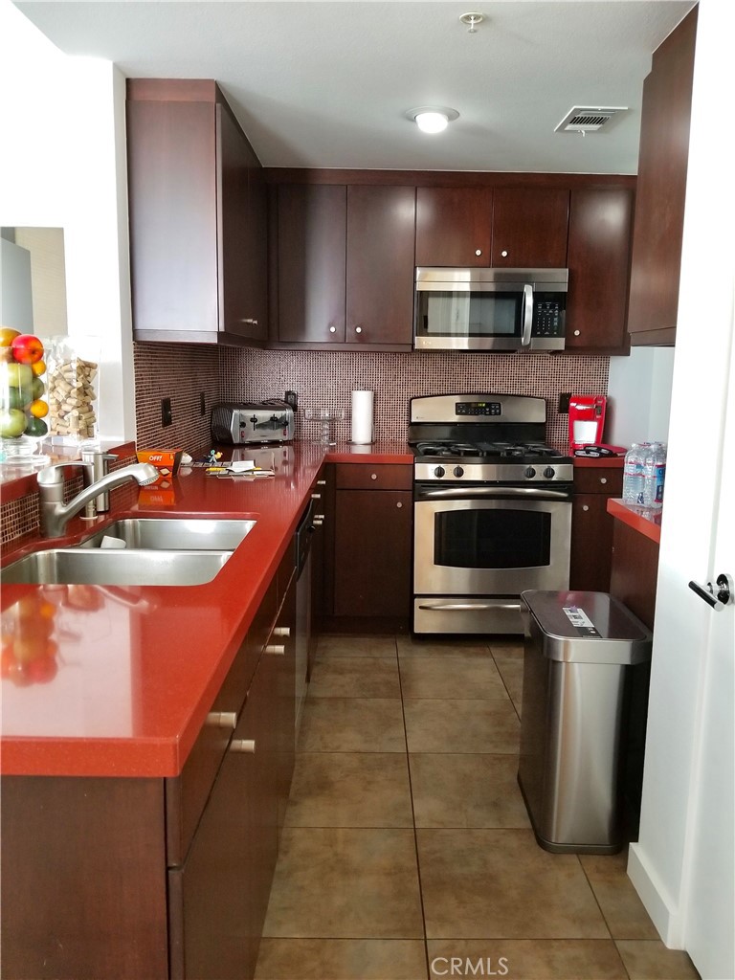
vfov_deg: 67.3
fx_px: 736
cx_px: 368
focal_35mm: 26
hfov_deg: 53.1
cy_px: 490
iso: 250
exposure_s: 1/24
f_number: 1.7
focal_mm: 4.25
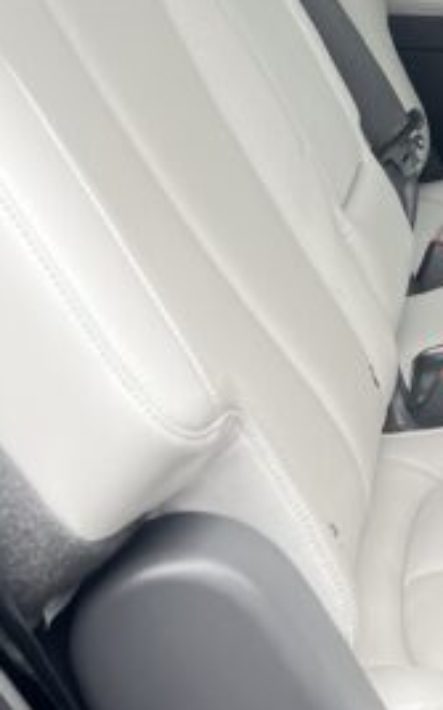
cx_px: 668
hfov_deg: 14.8
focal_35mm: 82
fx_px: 1587
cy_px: 105
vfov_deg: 24.7
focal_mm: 5.7
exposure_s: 1/150
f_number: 1.5
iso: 50
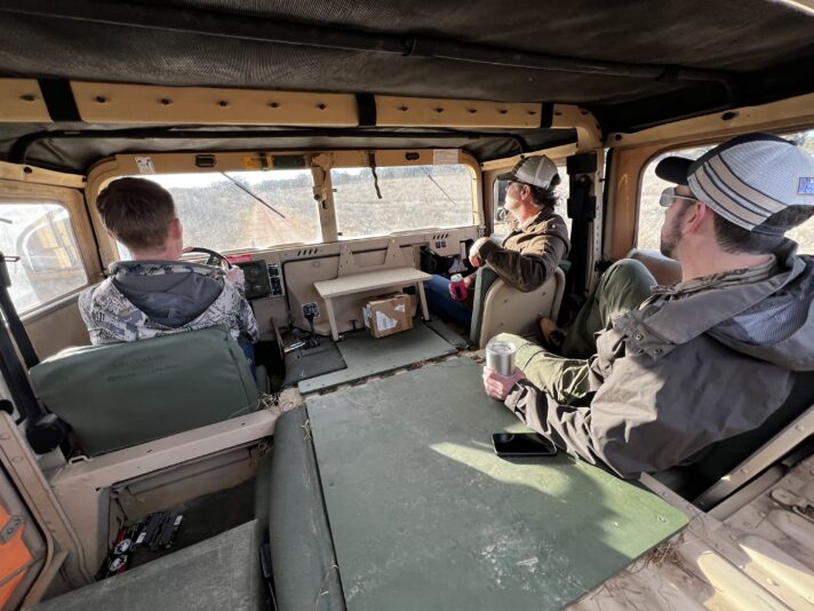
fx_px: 306
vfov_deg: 89.9
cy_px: 306
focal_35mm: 13
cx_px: 407
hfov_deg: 106.2
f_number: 1.8
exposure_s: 1/128
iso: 32
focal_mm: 1.57
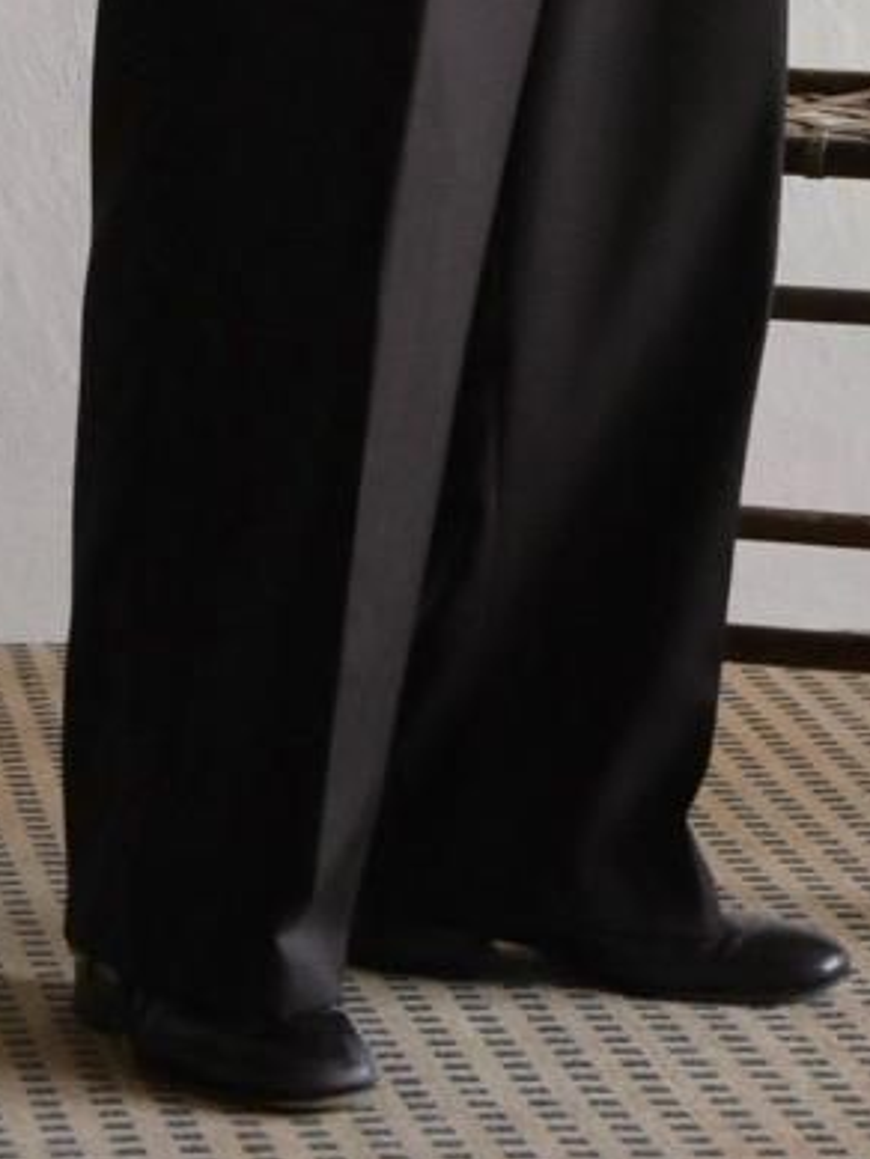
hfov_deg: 8.0
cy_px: -194
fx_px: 6196
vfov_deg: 10.5
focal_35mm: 185
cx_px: 381
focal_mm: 36
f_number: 3.9
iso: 3200
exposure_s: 1/15
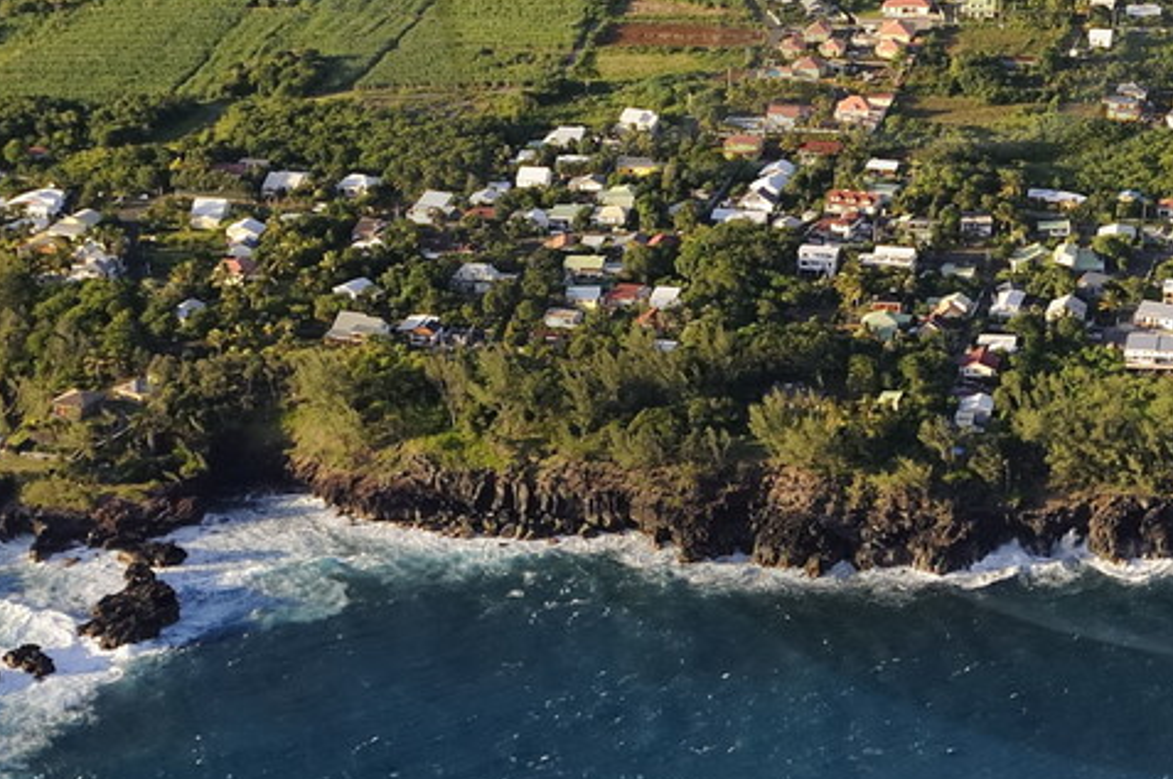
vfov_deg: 12.7
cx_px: 1306
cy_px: -238
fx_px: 3385
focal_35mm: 104
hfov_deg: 18.8
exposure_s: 1/640
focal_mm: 31
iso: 400
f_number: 5.6
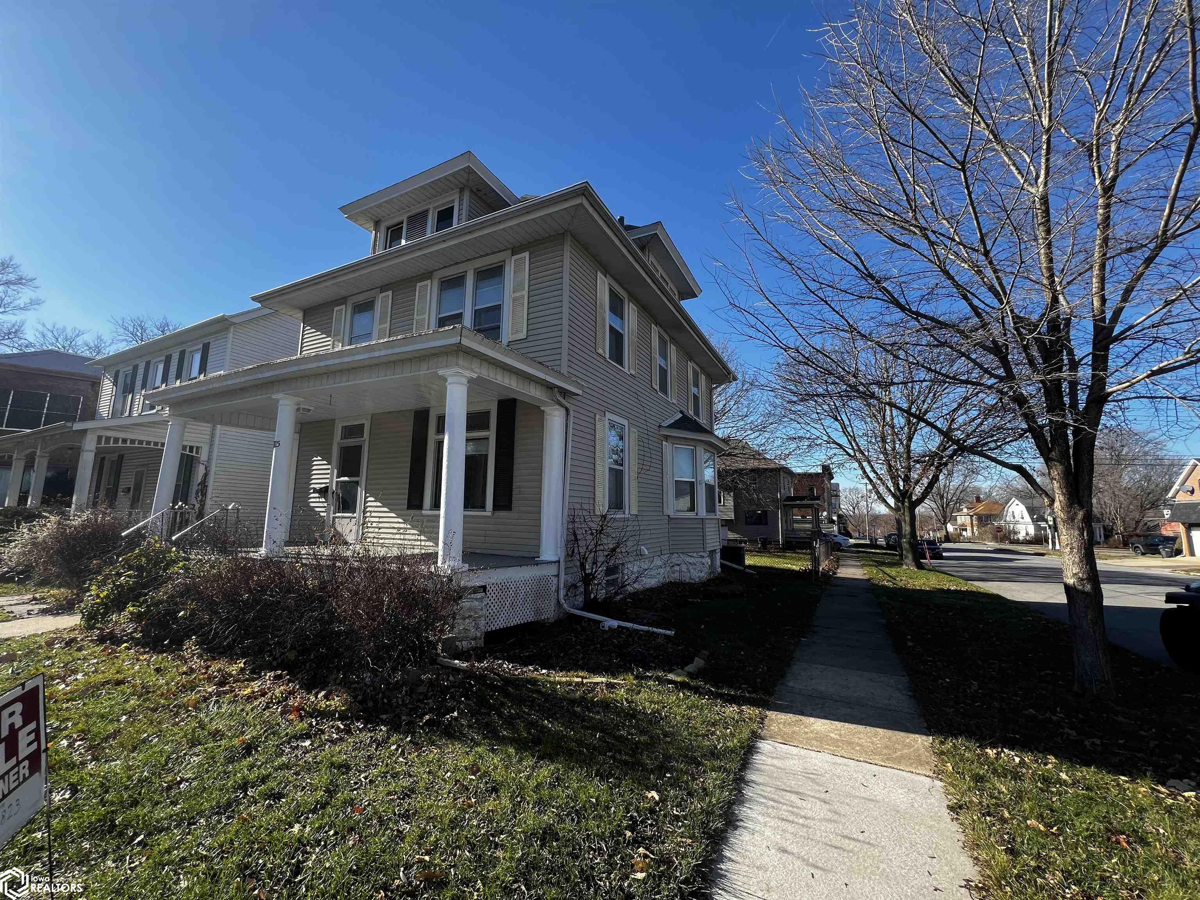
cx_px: 600
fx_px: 451
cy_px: 450
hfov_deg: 106.2
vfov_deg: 89.9
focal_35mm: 13
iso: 32
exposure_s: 1/649
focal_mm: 1.57
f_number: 1.8
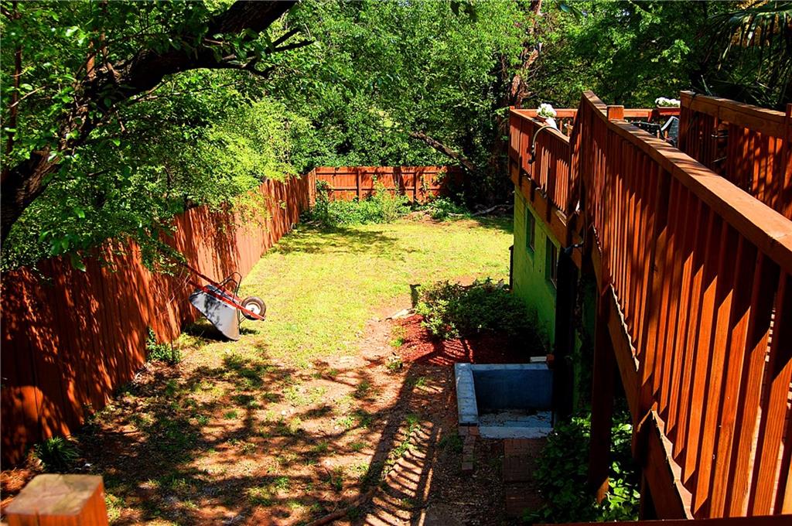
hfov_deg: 55.2
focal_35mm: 34
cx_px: 396
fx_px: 758
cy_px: 263
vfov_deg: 38.3
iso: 200
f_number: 7.1
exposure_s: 1/320
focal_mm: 23
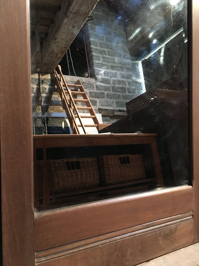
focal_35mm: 29
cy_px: 133
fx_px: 222
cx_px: 100
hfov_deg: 48.2
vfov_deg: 61.7
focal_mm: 4.15
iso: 400
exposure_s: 1/17
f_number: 2.2
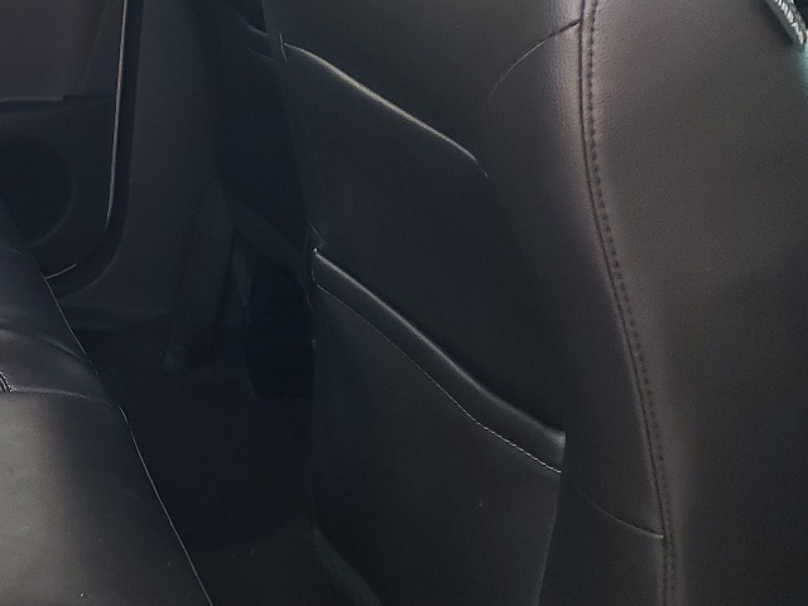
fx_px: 1517
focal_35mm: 65
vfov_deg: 22.3
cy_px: 138
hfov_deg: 27.7
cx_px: -37
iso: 88
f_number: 1.5
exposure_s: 1/120
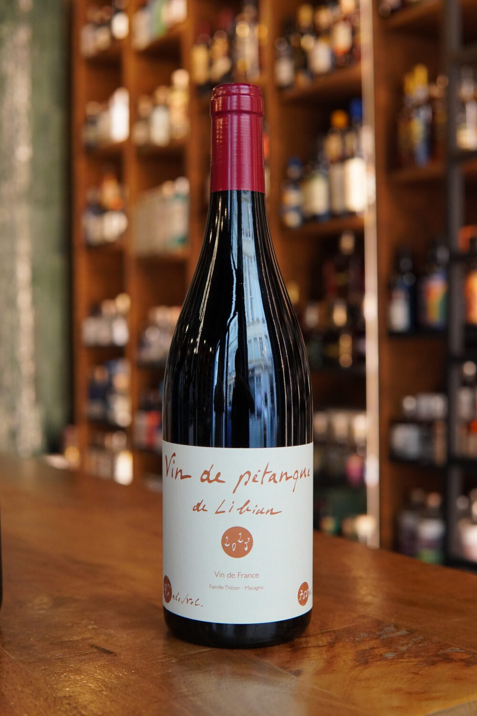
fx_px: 894
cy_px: 358
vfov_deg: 43.6
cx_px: 238
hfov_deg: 29.9
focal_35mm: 45
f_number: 3.5
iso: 1600
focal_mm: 30
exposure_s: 1/160
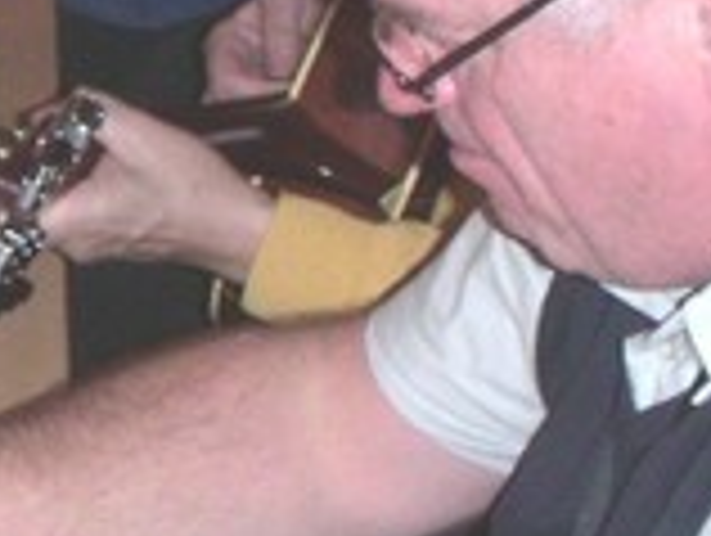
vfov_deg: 8.8
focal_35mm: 168
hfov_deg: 11.7
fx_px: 3456
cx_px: 81
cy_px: -61
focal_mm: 6
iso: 160
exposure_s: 1/50
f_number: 2.8
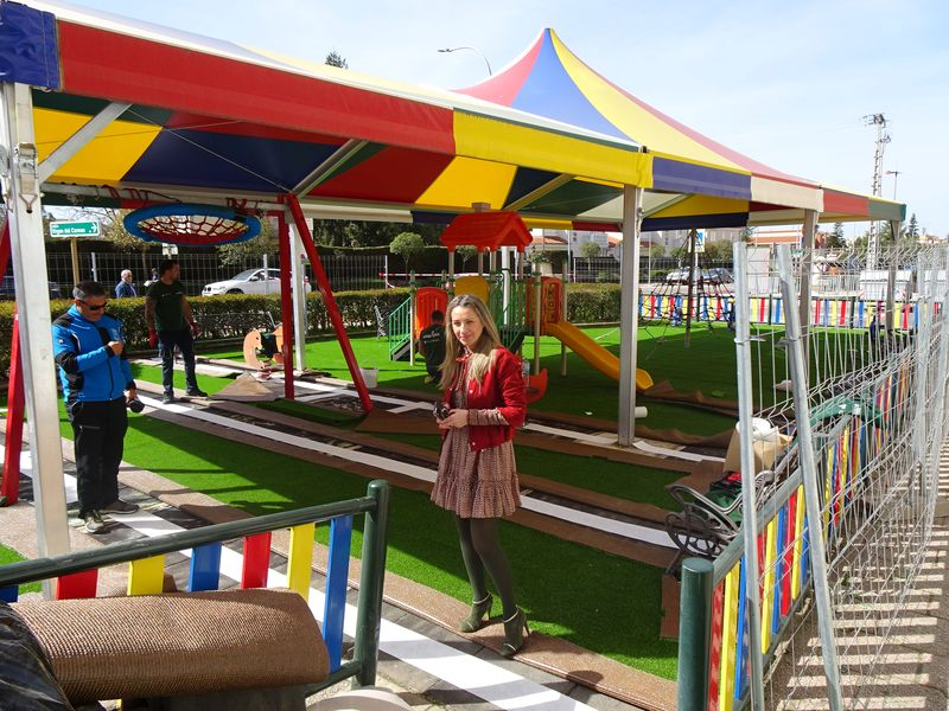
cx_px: 474
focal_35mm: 24
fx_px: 658
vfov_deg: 56.8
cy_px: 356
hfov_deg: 71.6
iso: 80
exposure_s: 1/500
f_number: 3.5
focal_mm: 4.1
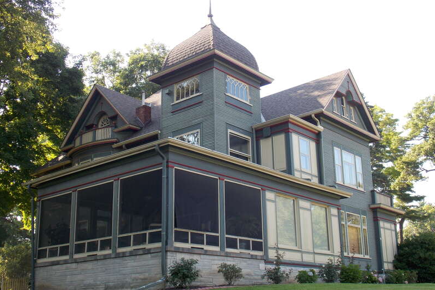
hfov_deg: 45.4
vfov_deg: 31.2
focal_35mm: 43
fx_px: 520
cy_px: 156
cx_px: 218
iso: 80
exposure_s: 1/100
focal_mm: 7.3
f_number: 3.6
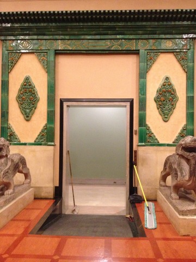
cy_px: 131
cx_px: 98
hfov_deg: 40.7
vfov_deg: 52.6
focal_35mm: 35
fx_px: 264
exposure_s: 1/15
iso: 640
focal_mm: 4.28
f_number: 2.4
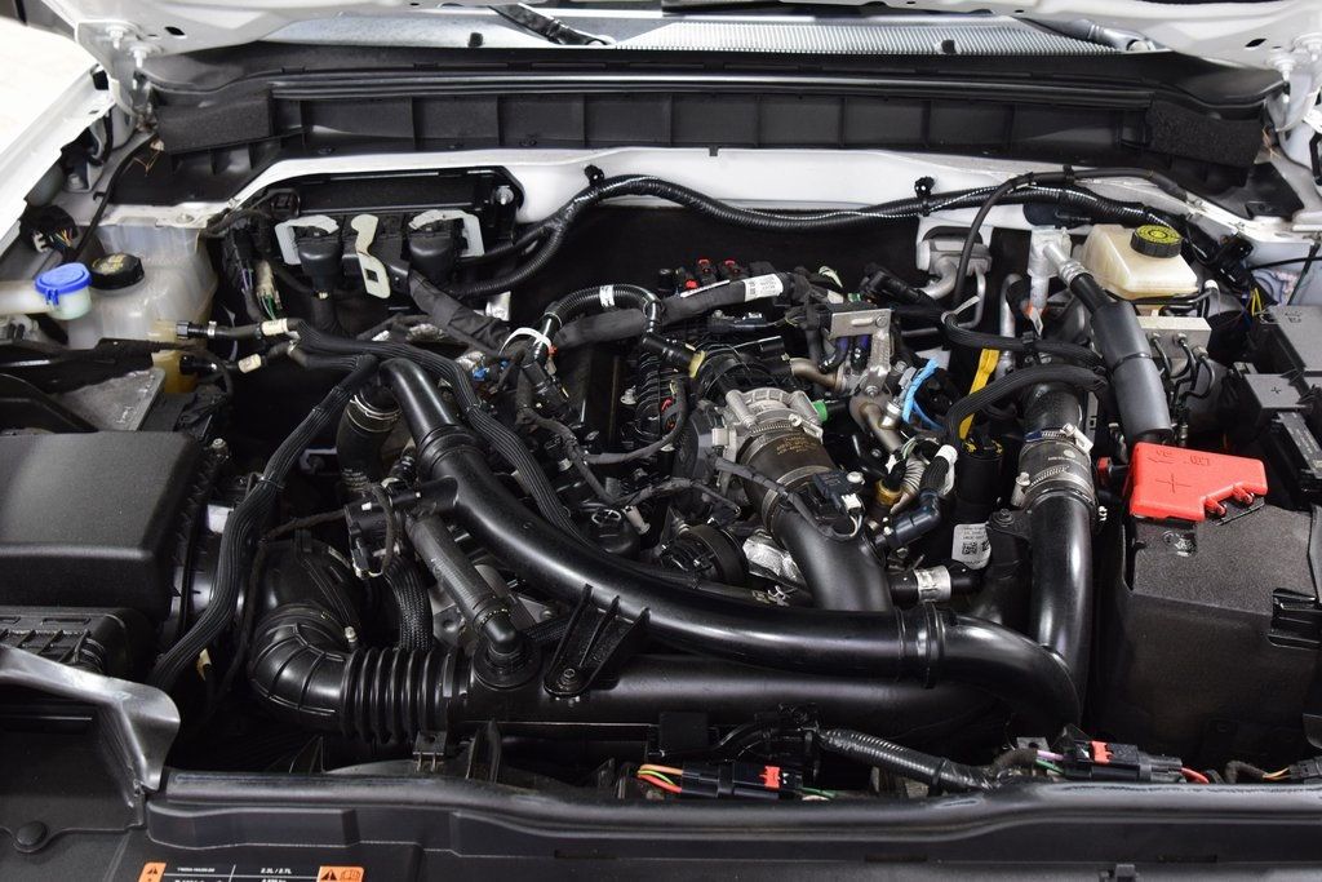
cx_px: 661
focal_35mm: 36
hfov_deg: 53.1
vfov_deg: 36.9
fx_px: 1322
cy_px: 441
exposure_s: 1/15
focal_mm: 24
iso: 1600
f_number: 5.6
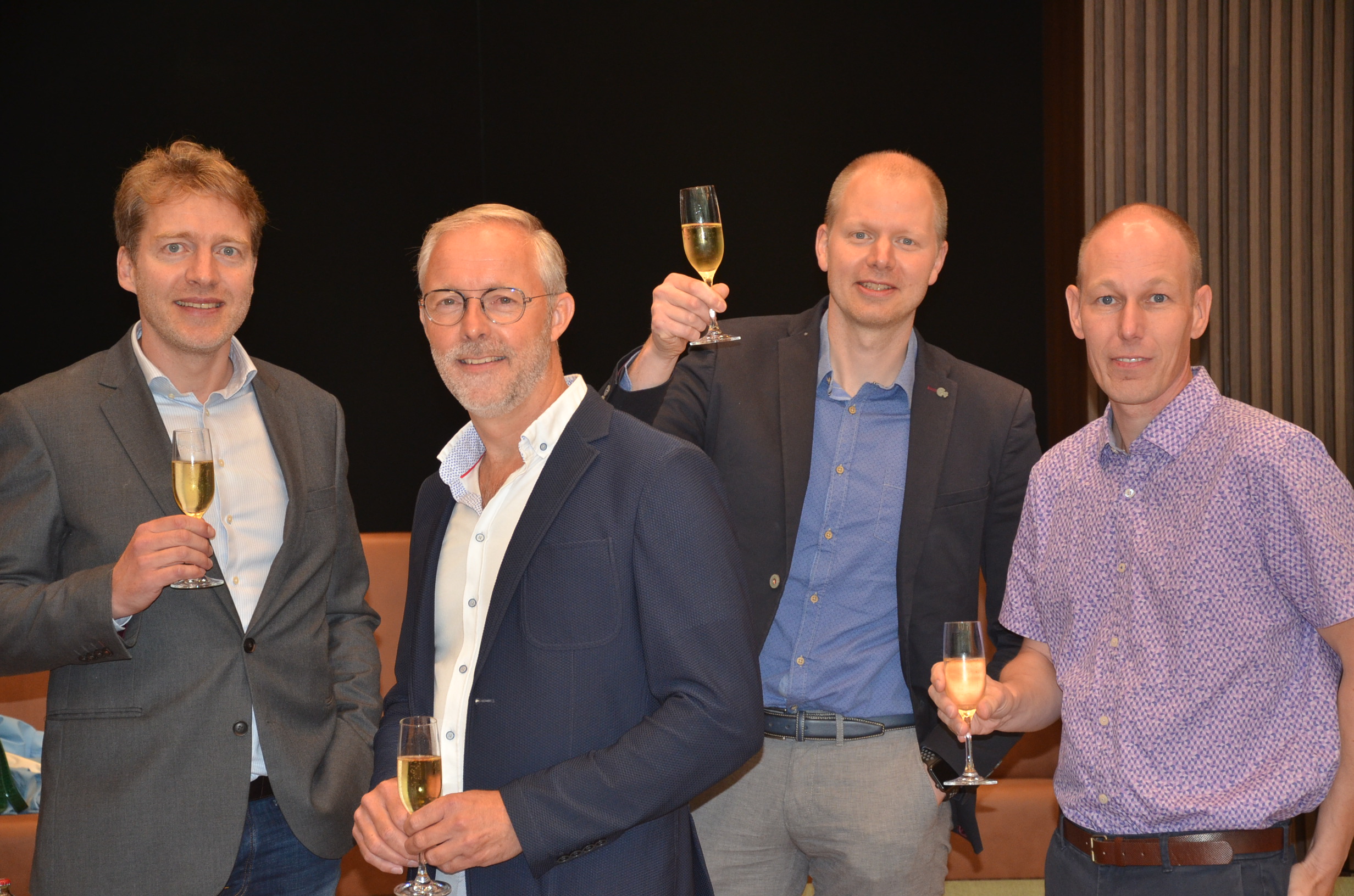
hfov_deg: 22.0
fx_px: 3491
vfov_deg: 14.6
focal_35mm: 93
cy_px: 448
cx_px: 677
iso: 800
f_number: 5.3
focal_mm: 62
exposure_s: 1/60
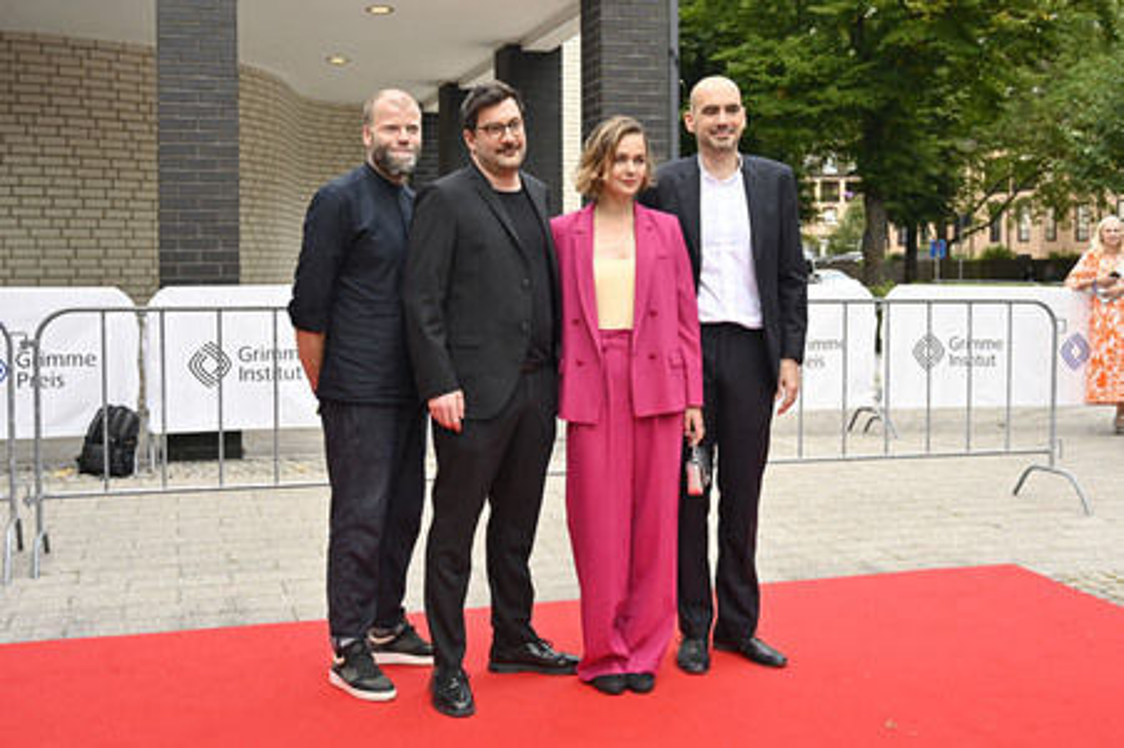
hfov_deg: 55.8
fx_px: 1061
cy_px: 374
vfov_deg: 38.8
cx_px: 562
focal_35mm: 34
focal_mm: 34
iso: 800
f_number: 4
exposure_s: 1/500
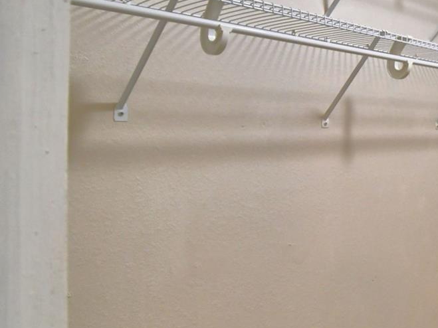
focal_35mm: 35
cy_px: 117
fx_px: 443
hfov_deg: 41.3
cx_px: 489
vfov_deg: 40.3
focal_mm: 10
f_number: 4.5
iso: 640
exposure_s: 1/30
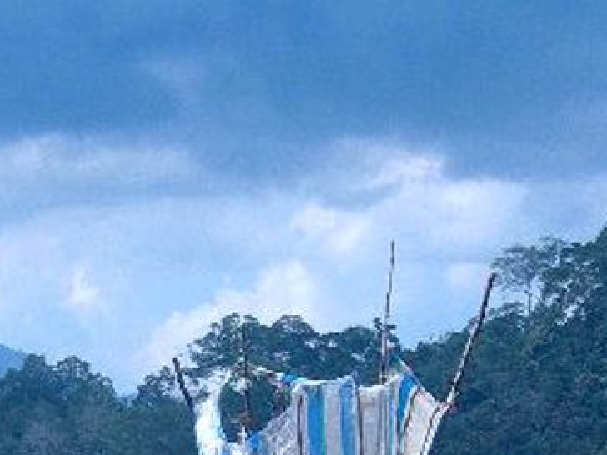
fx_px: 5085
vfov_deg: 5.1
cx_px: -147
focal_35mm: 290
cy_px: 638
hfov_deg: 6.8
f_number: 7.8
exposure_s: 1/140
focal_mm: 21.3
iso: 50
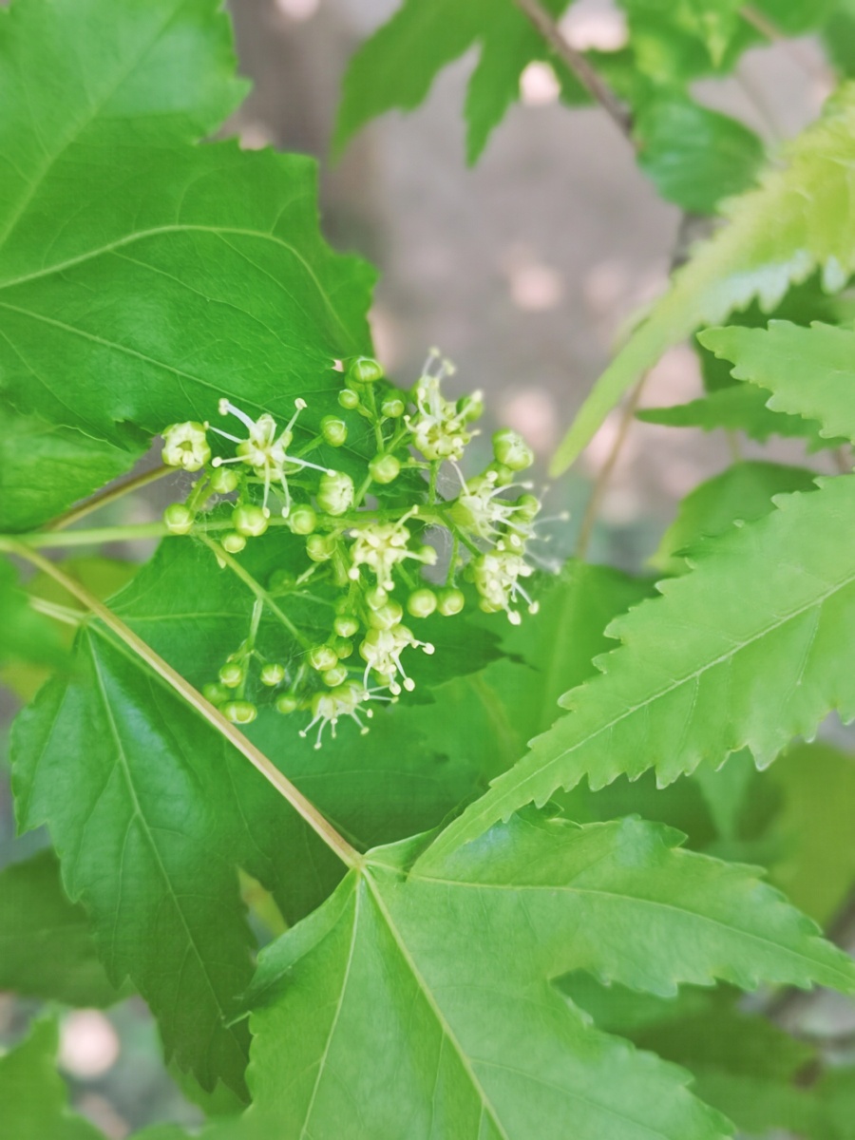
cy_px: 570
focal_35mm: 54
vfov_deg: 35.5
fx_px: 1778
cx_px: 428
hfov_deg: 27.0
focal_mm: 3.95
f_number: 4
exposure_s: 1/186
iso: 50
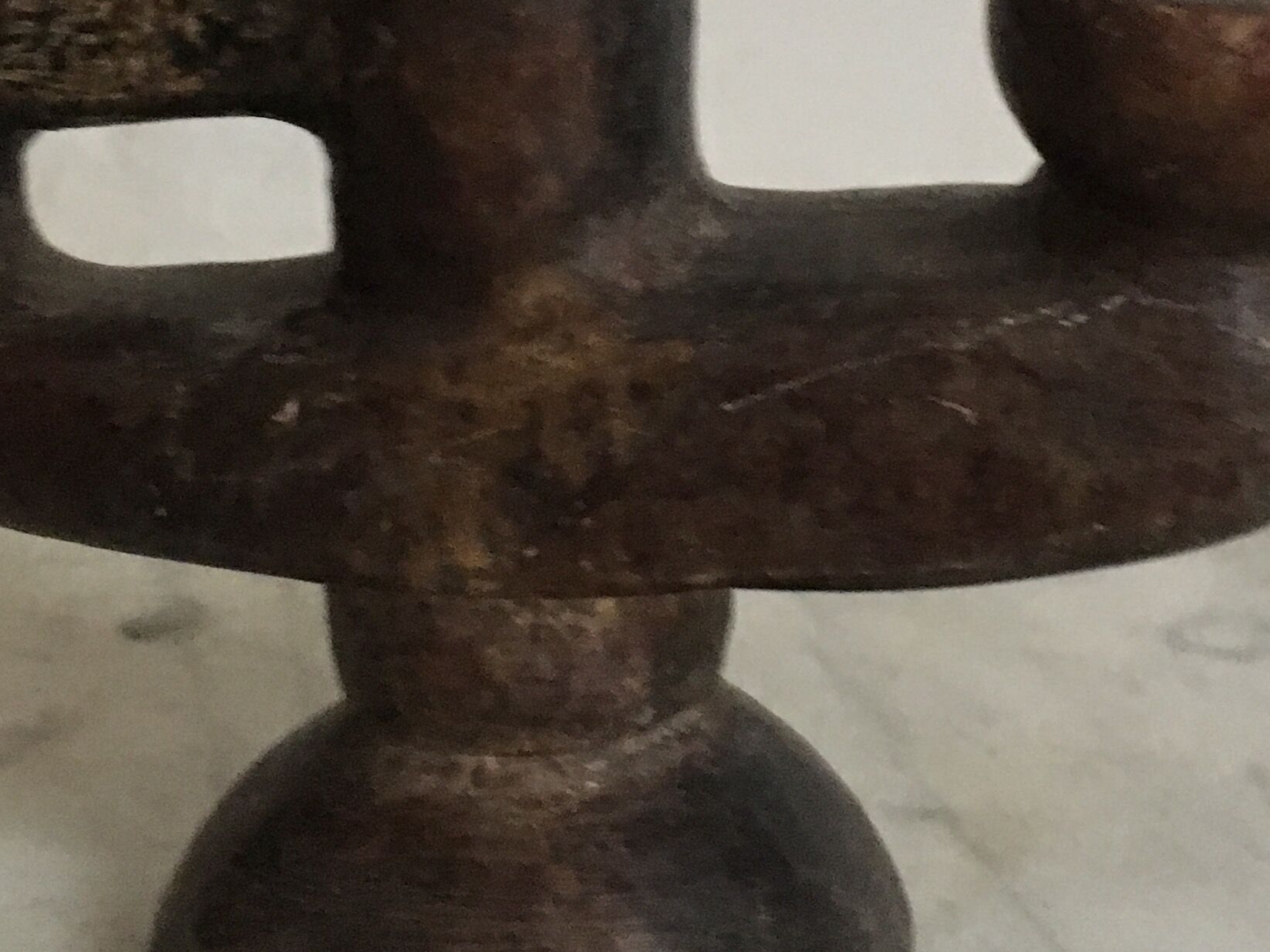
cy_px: 85
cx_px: 760
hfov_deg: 27.3
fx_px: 2605
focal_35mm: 71
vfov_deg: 20.3
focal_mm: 4.15
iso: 250
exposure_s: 1/17
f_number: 2.2
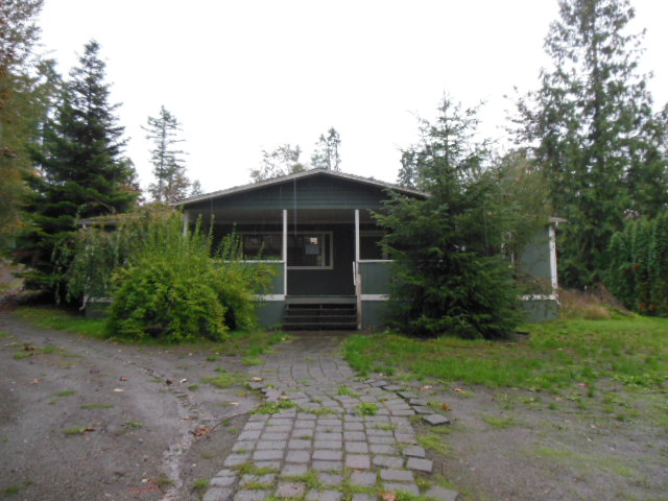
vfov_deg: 54.9
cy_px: 250
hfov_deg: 69.4
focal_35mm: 25
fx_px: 482
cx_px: 334
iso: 400
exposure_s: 1/100
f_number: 3.2
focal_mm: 4.5
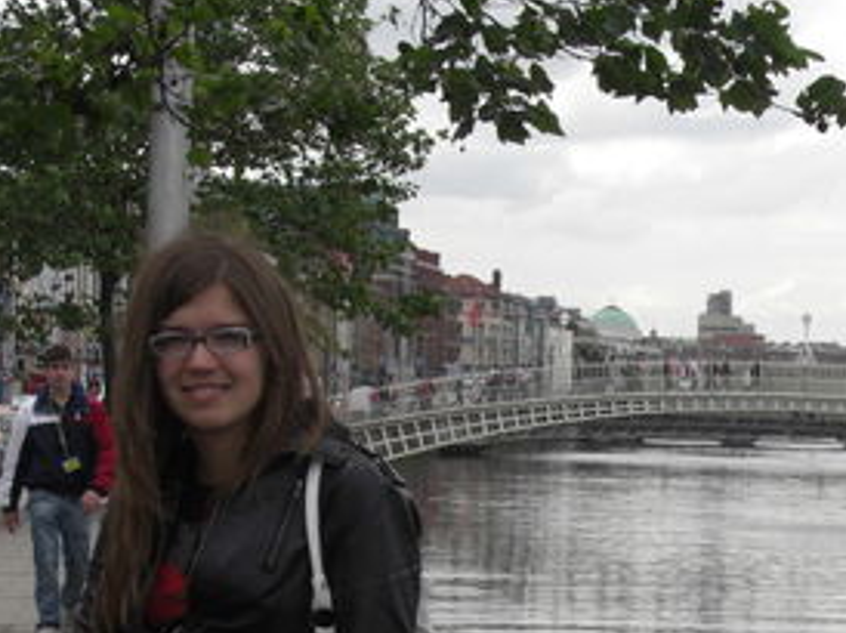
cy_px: 613
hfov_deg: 13.4
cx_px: 794
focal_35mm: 146
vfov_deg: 10.1
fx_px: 3565
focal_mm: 14.2
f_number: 5.6
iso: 80
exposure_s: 1/320
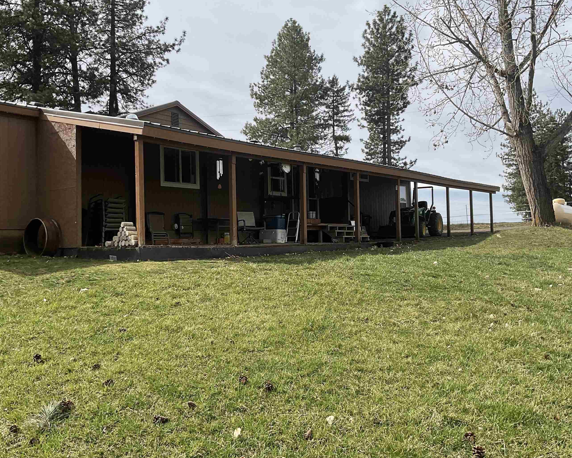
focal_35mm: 34
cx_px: 286
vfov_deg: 43.3
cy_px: 219
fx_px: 576
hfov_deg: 52.8
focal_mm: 3
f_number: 1.8
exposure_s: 1/1730
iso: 16
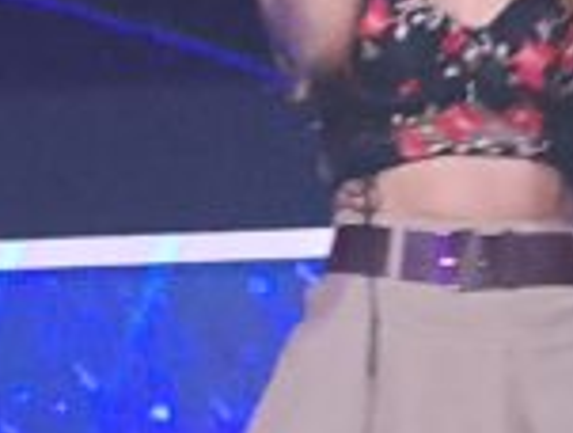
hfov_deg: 11.7
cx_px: 300
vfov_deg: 8.8
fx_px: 2804
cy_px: 141
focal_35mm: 169
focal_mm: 4.65
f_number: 1.8
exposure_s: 1/20
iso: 500
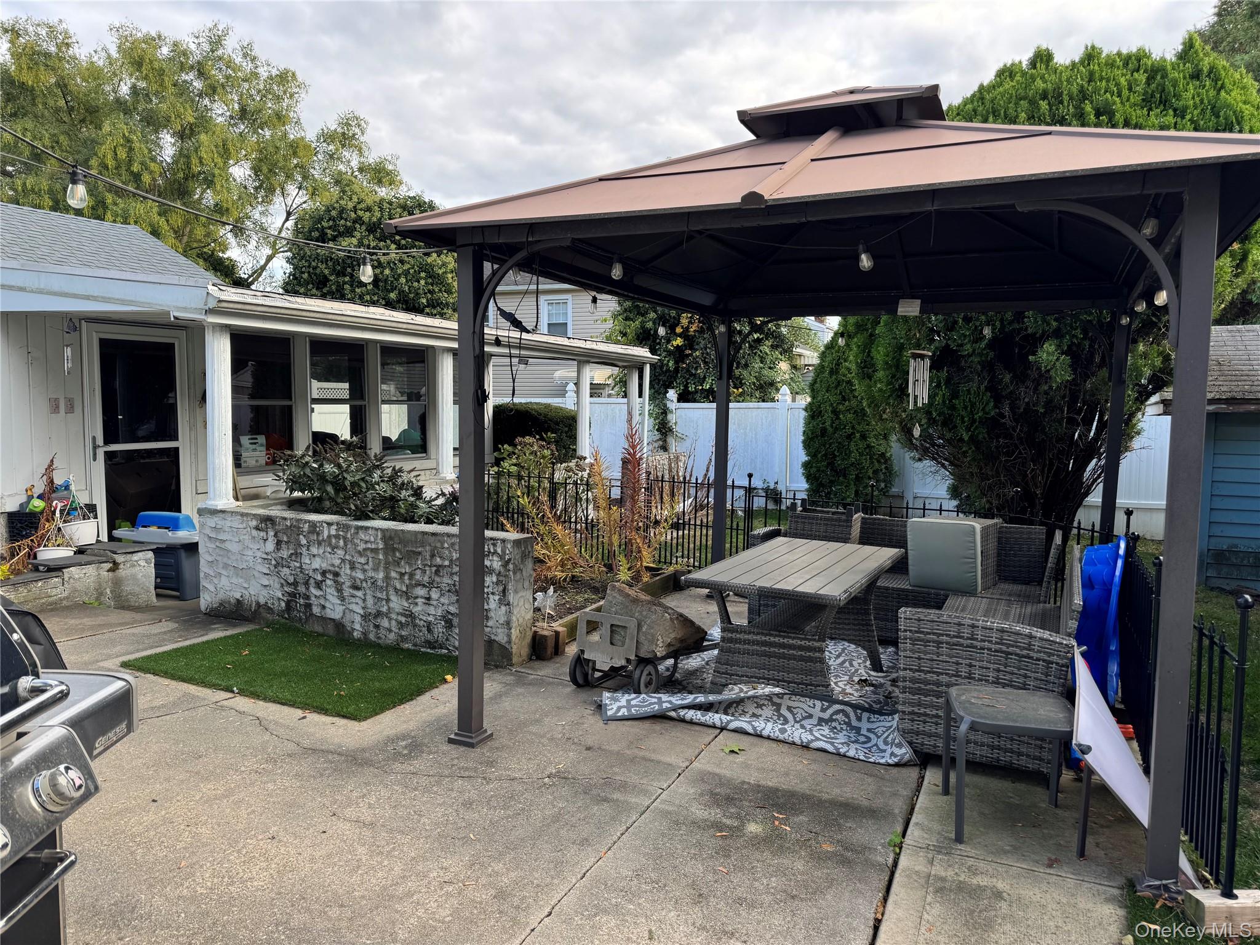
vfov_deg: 56.8
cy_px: 472
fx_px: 874
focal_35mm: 24
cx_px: 630
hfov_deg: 71.6
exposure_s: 1/412
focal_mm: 6.76
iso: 80
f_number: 1.78
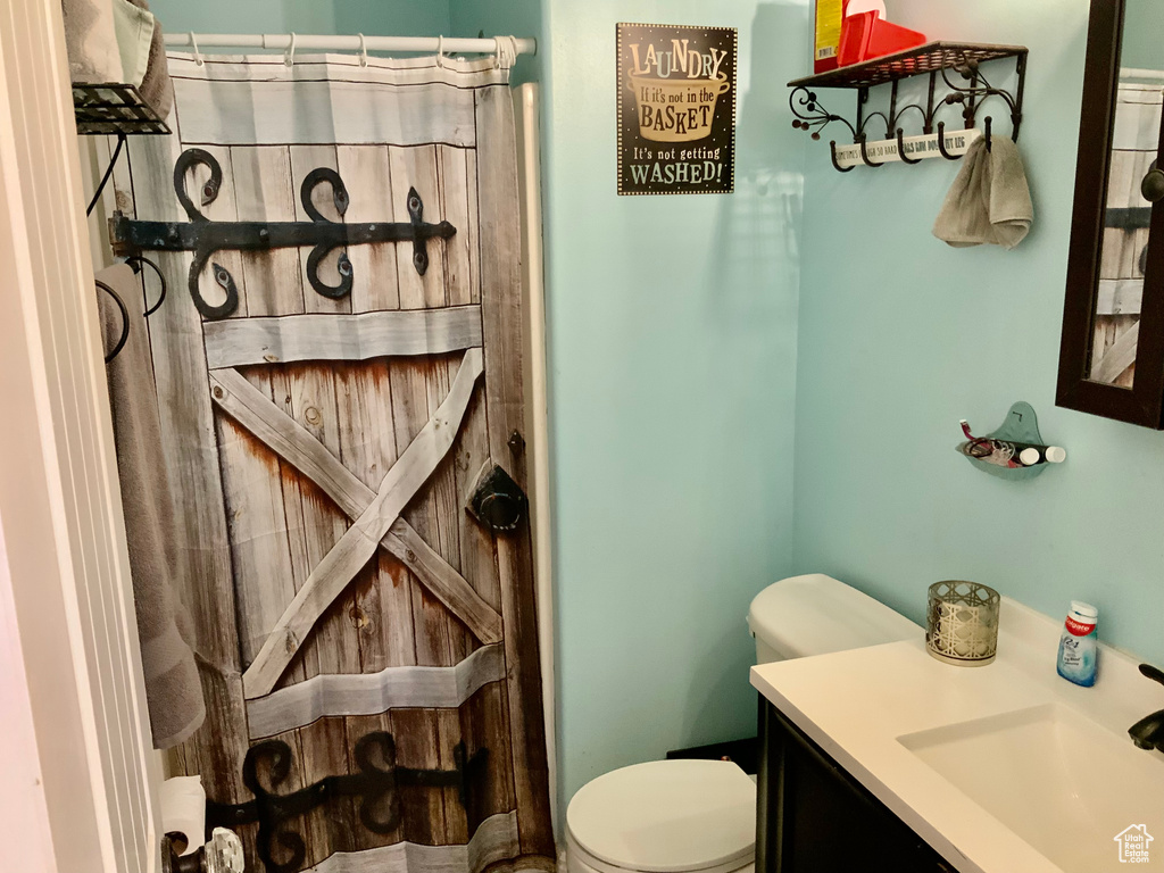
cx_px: 582
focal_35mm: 29
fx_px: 975
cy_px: 436
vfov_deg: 48.2
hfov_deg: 61.7
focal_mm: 3
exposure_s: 1/40
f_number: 1.8
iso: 250
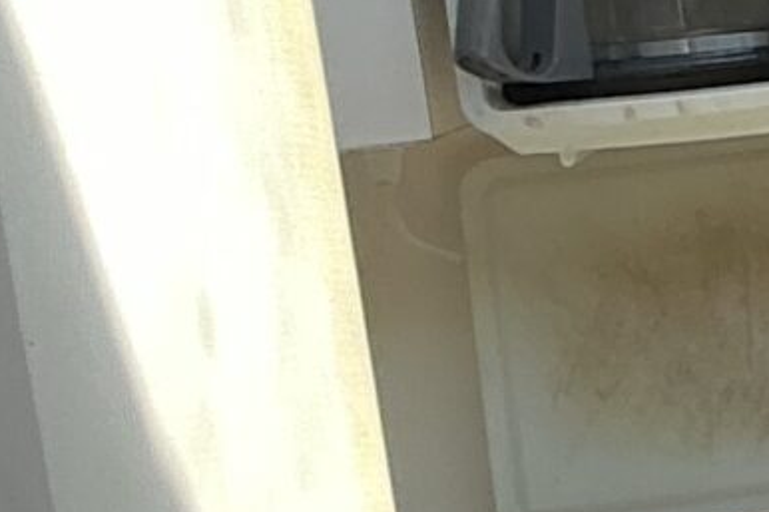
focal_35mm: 200
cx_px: 2066
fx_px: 4270
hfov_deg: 8.9
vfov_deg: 6.9
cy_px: 408
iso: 25
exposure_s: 1/100
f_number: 1.8
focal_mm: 3
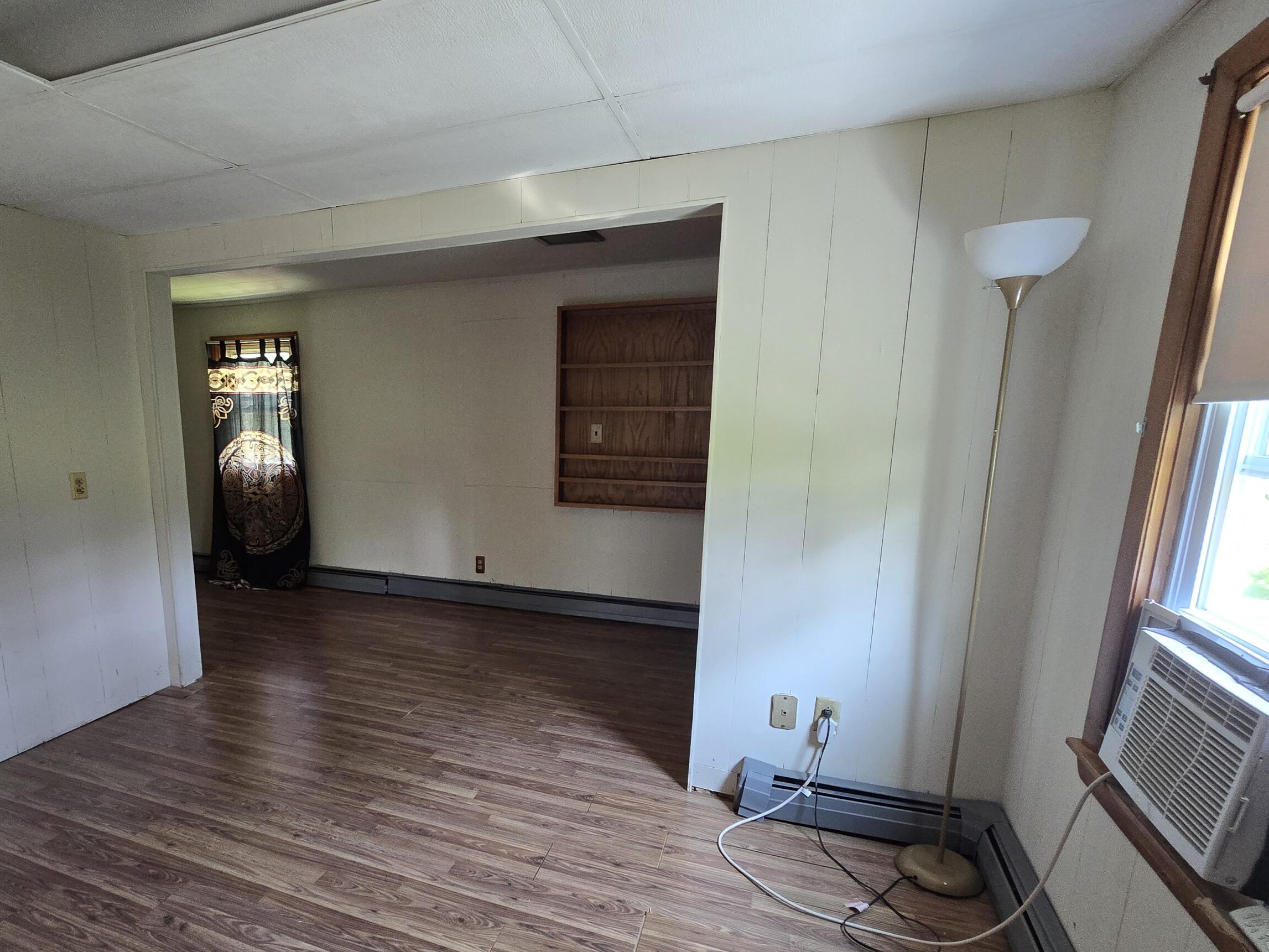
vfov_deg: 74.2
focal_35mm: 17
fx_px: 623
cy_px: 552
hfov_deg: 89.6
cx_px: 497
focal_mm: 2.2
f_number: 2.2
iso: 400
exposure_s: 1/60
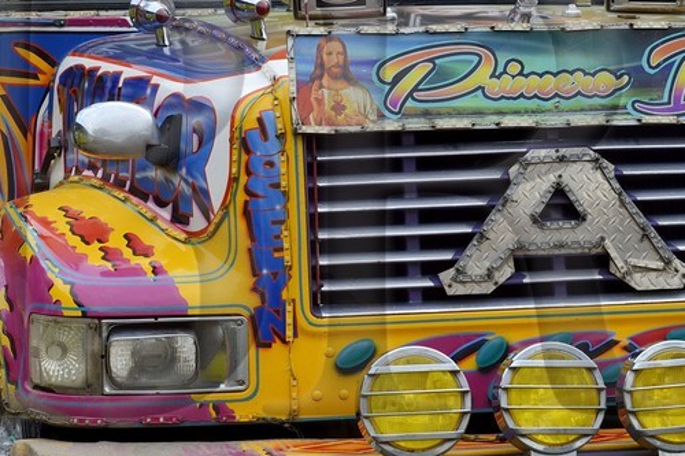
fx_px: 2130
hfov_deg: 18.3
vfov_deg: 12.2
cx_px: 293
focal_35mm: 112
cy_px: 193
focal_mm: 35
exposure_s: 1/200
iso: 400
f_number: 9
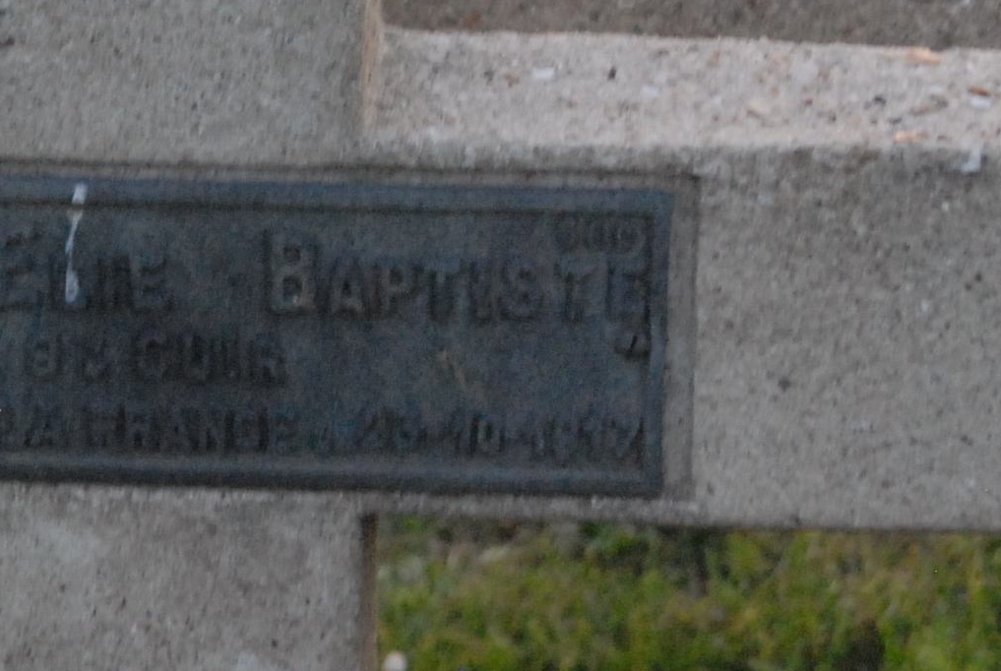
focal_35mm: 188
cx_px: 215
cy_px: 65
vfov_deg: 7.3
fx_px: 5237
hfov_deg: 10.9
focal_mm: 44
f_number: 7.1
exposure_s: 1/30
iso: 1600
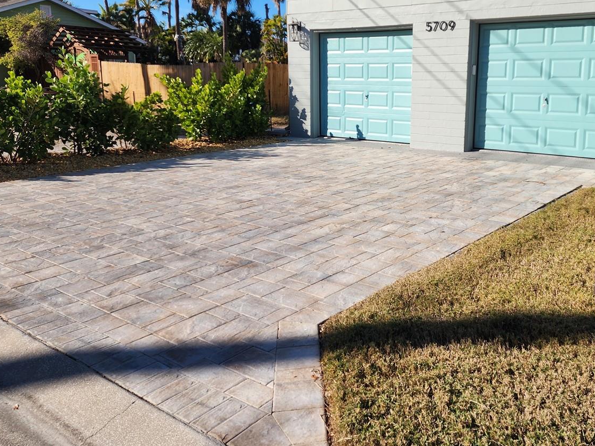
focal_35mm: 33
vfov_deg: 42.7
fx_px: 567
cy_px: 171
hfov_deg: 54.6
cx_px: 379
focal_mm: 6.4
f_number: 1.8
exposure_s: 1/1225
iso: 12
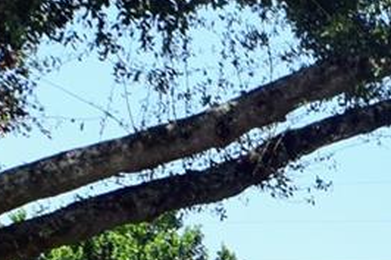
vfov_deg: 5.0
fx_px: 2941
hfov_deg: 7.5
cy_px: 474
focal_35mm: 271
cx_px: 545
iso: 400
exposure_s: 1/400
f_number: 11
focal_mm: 30
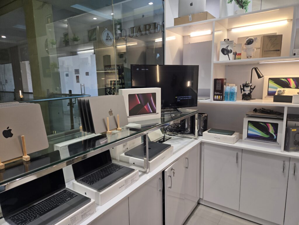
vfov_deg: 58.9
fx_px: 199
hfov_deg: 73.9
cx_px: 150
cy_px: 112
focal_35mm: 23
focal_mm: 5.4
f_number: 1.8
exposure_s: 1/100
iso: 50
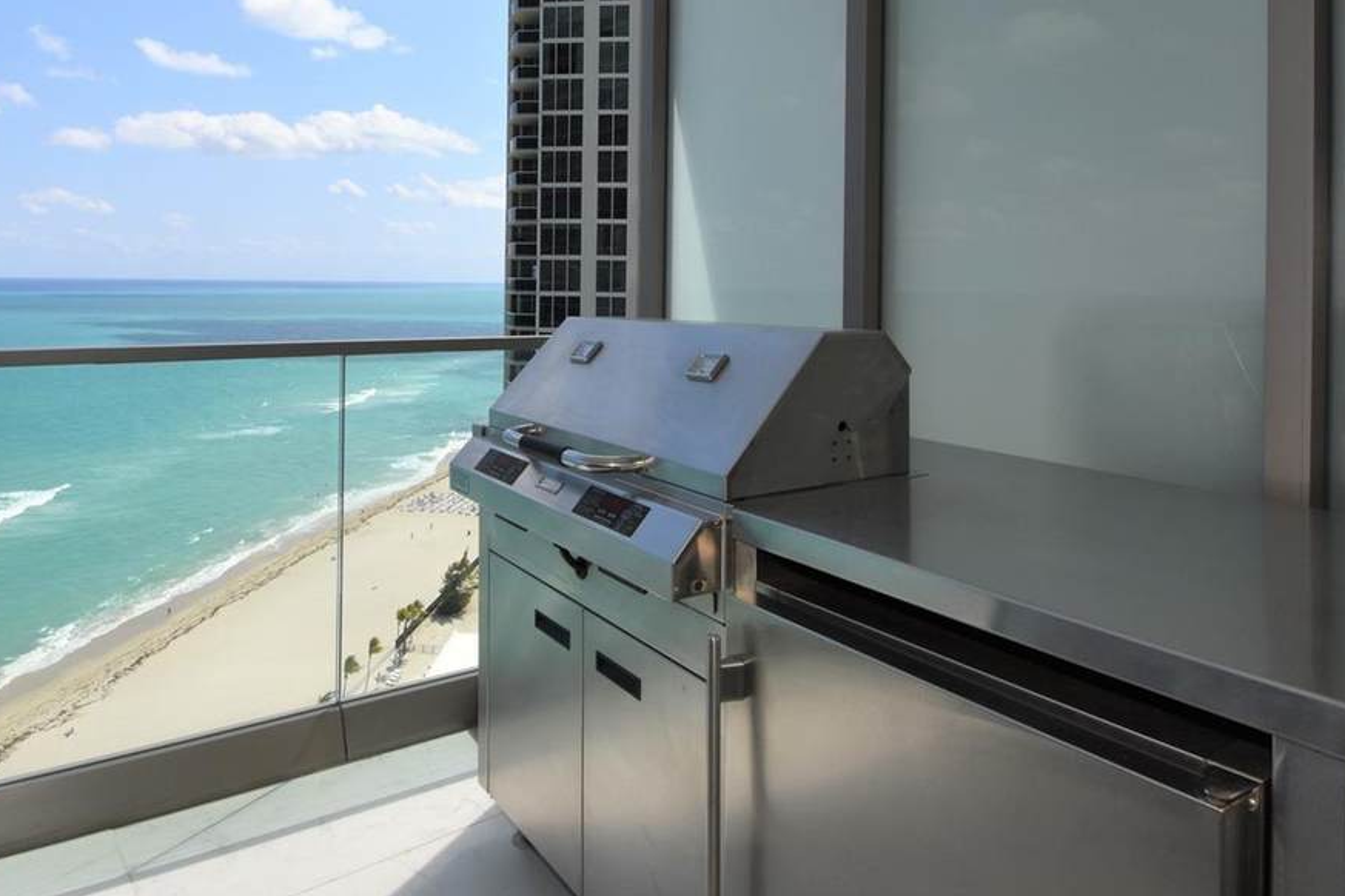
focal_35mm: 22
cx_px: 572
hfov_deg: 78.1
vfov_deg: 55.1
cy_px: 250
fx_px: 822
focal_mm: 10
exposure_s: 1/250
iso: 200
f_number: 14
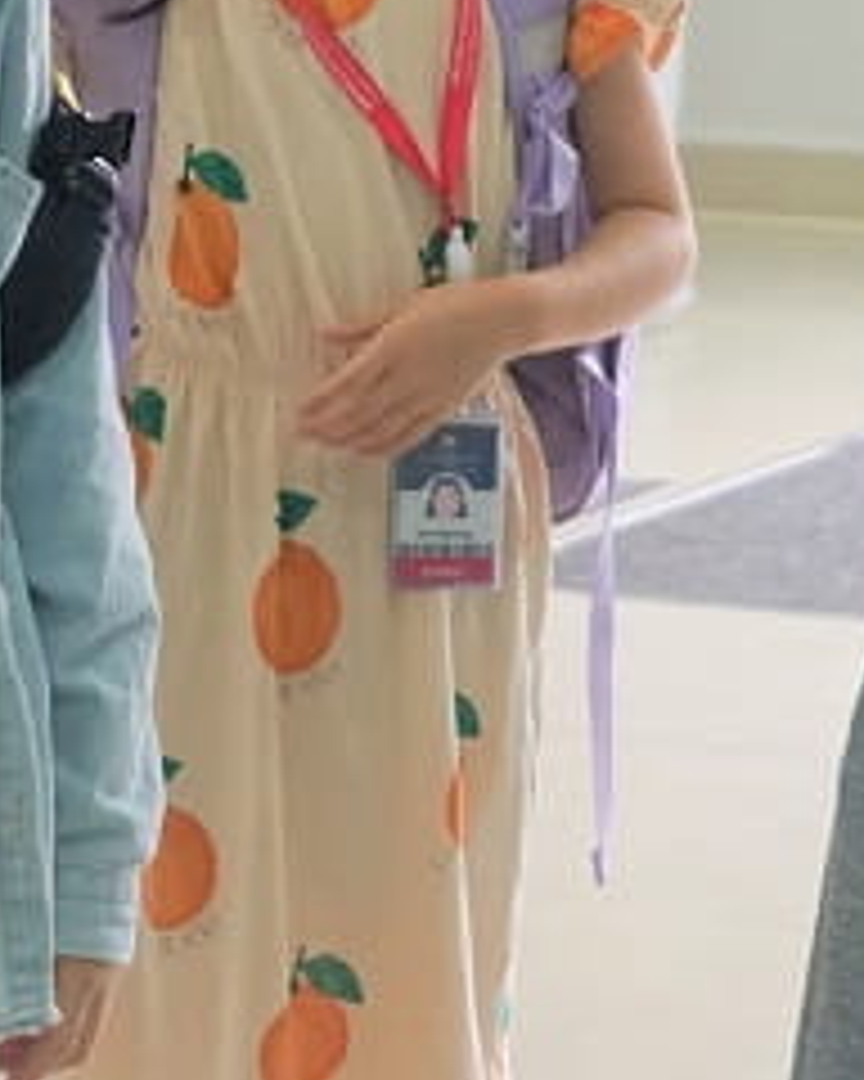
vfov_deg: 10.4
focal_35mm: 184
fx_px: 5881
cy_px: -47
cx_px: -212
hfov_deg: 8.3
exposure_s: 1/160
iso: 1600
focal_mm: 47
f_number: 4.5
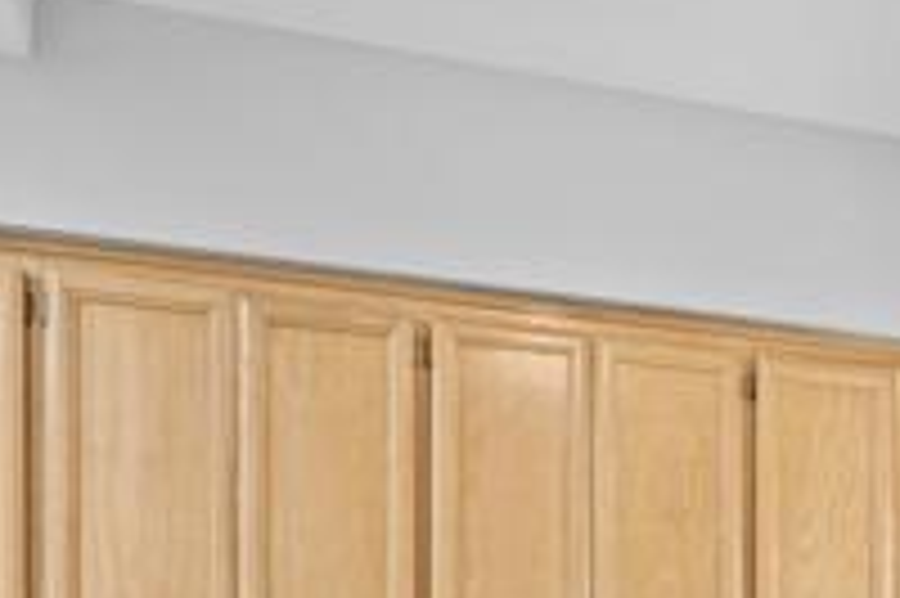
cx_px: 675
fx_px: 1199
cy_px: 821
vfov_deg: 23.9
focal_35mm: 48
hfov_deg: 40.0
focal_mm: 10
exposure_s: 3.2
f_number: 8
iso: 100
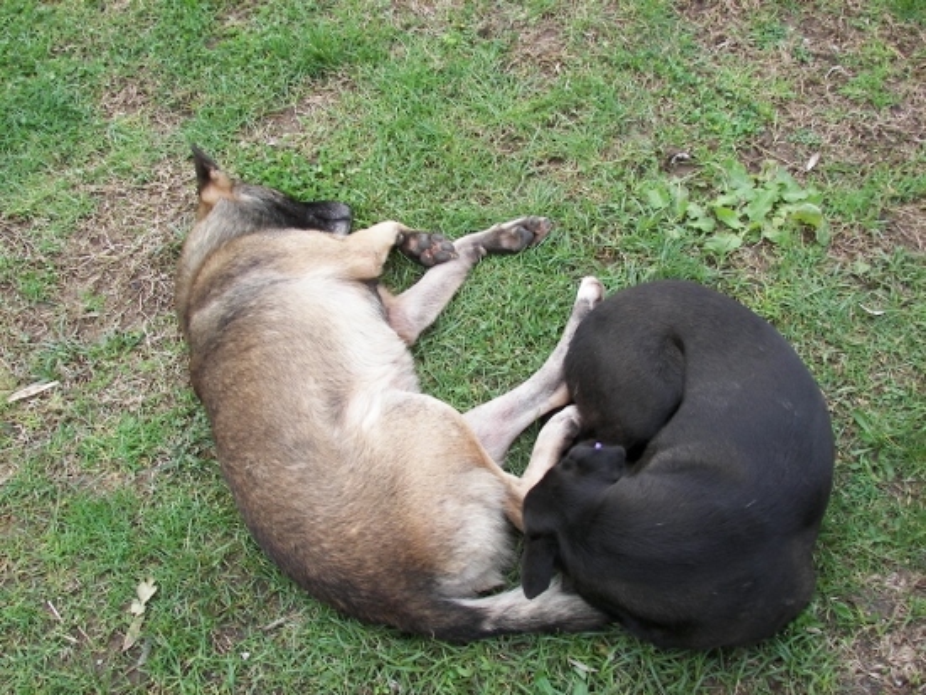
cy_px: 348
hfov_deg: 38.9
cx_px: 463
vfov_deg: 29.7
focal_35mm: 49
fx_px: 1311
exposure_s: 1/80
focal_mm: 8.1
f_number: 2.8
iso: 50
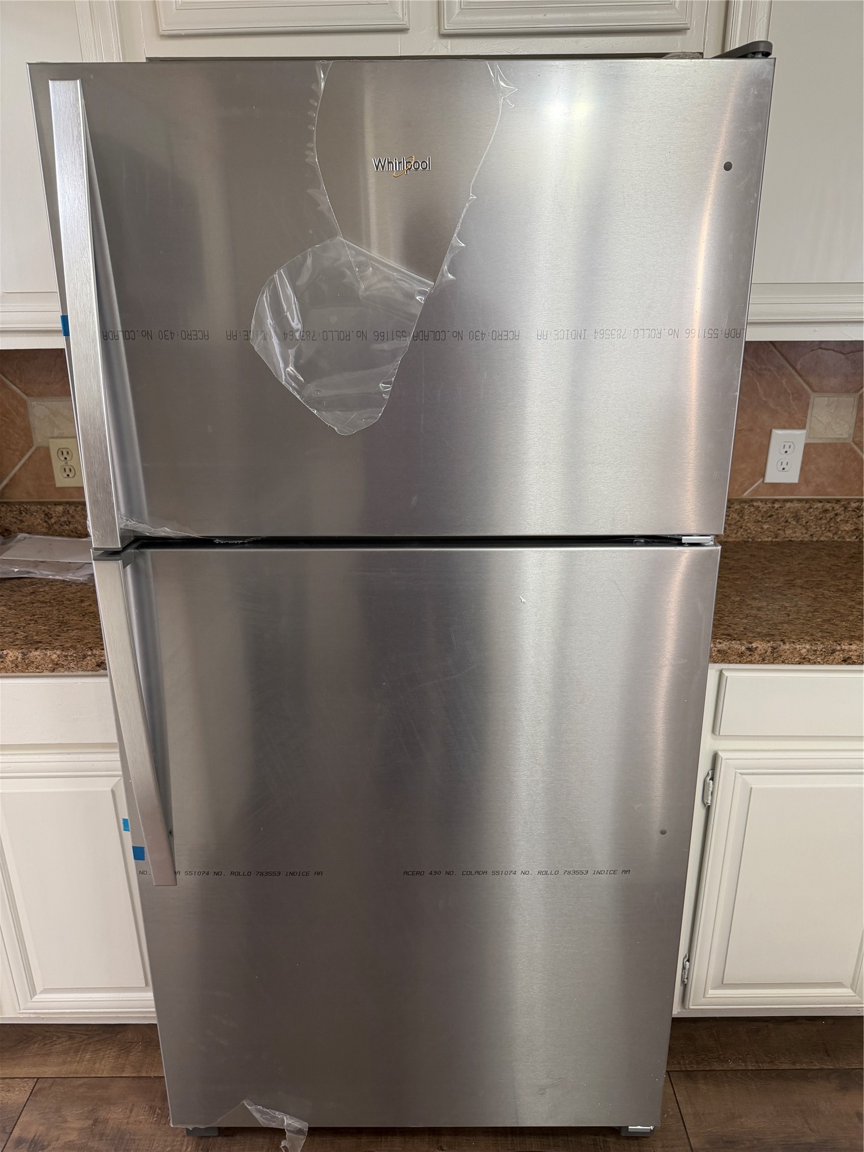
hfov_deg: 56.8
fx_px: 799
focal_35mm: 24
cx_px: 432
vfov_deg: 71.6
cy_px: 576
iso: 160
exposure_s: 1/60
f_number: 1.78
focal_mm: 6.76
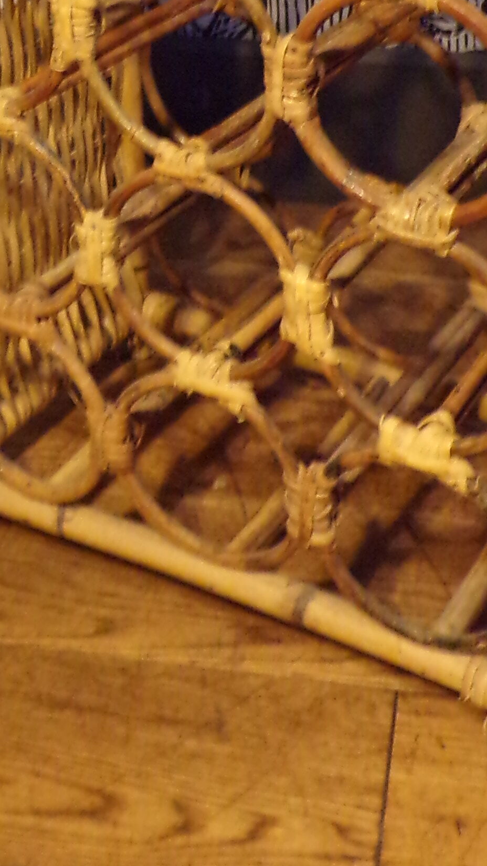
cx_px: 269
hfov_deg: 16.5
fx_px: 1677
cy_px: -108
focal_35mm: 73
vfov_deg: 26.5
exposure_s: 1/10
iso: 400
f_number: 3
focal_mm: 4.3
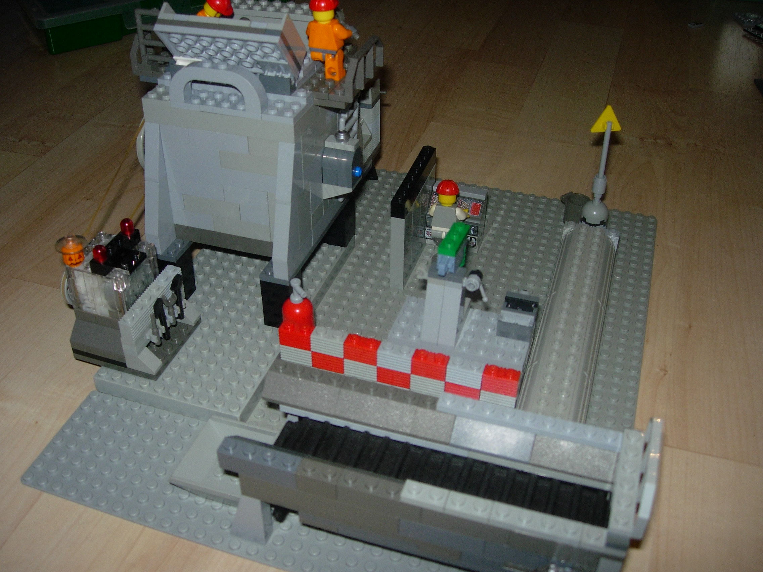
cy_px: 286
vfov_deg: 37.7
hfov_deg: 49.0
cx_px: 382
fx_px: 838
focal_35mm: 38
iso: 79
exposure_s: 1/64
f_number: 2.8
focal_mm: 7.8
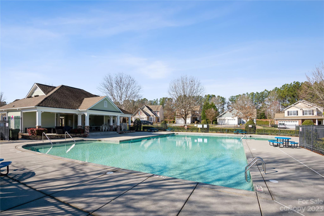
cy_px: 108
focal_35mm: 16
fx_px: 144
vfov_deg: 73.7
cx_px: 162
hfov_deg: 96.8
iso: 200
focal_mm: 16
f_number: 8
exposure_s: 1/400
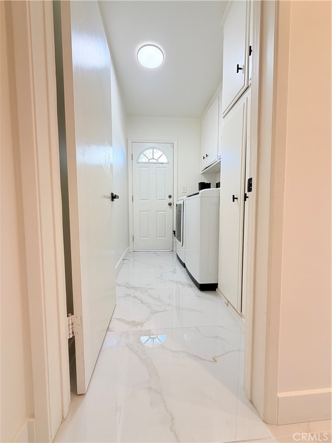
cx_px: 166
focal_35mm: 14
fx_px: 179
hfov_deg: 85.7
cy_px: 222
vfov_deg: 102.1
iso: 160
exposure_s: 1/120
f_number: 2.2
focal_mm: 2.22
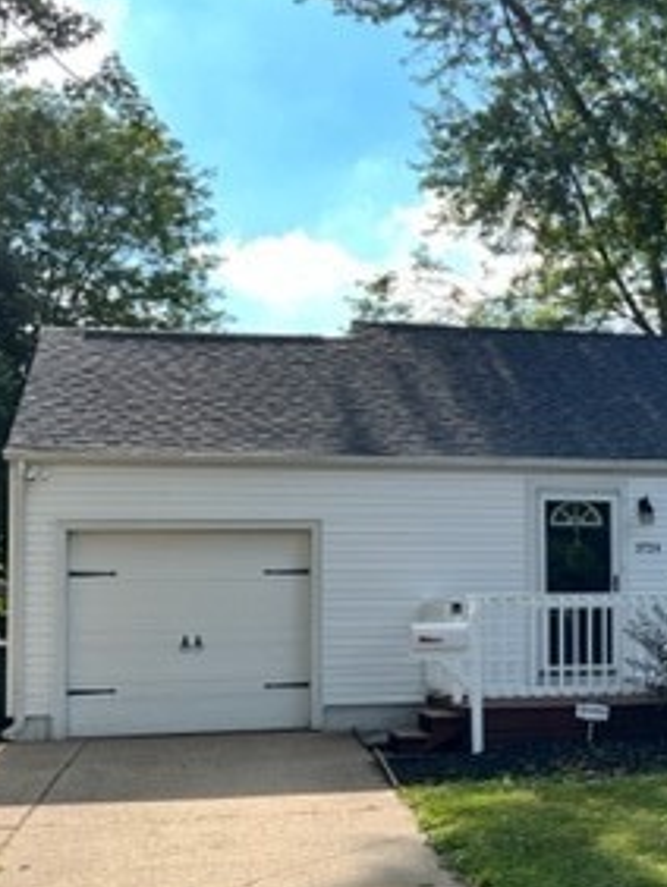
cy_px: 566
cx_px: 686
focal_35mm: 59
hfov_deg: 23.7
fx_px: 1514
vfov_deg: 32.5
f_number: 1.5
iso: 50
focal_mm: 5.7
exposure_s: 1/1597
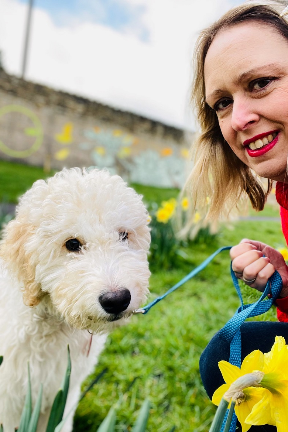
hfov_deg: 41.0
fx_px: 384
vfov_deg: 58.7
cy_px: 216
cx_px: 165
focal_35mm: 32
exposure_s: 1/136
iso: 25
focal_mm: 2.71
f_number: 2.2
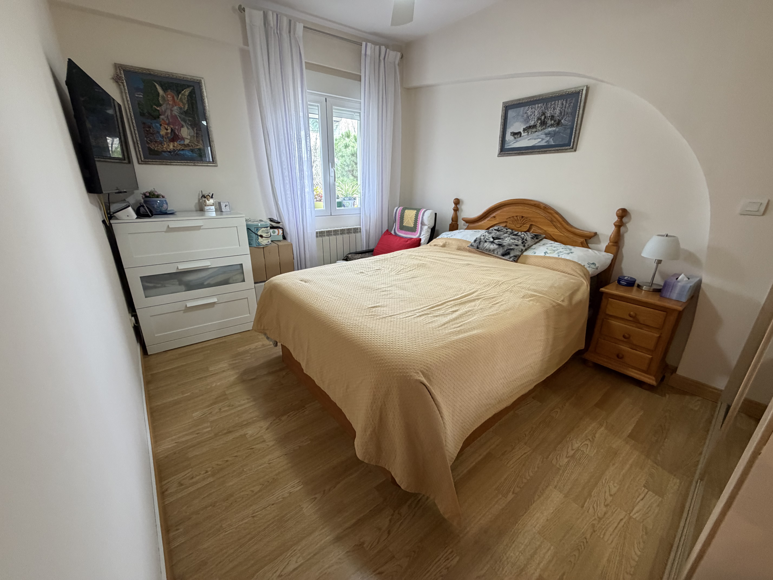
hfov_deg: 102.1
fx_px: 313
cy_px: 290
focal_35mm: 14
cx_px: 386
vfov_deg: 85.7
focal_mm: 2.22
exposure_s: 1/50
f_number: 2.2
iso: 250
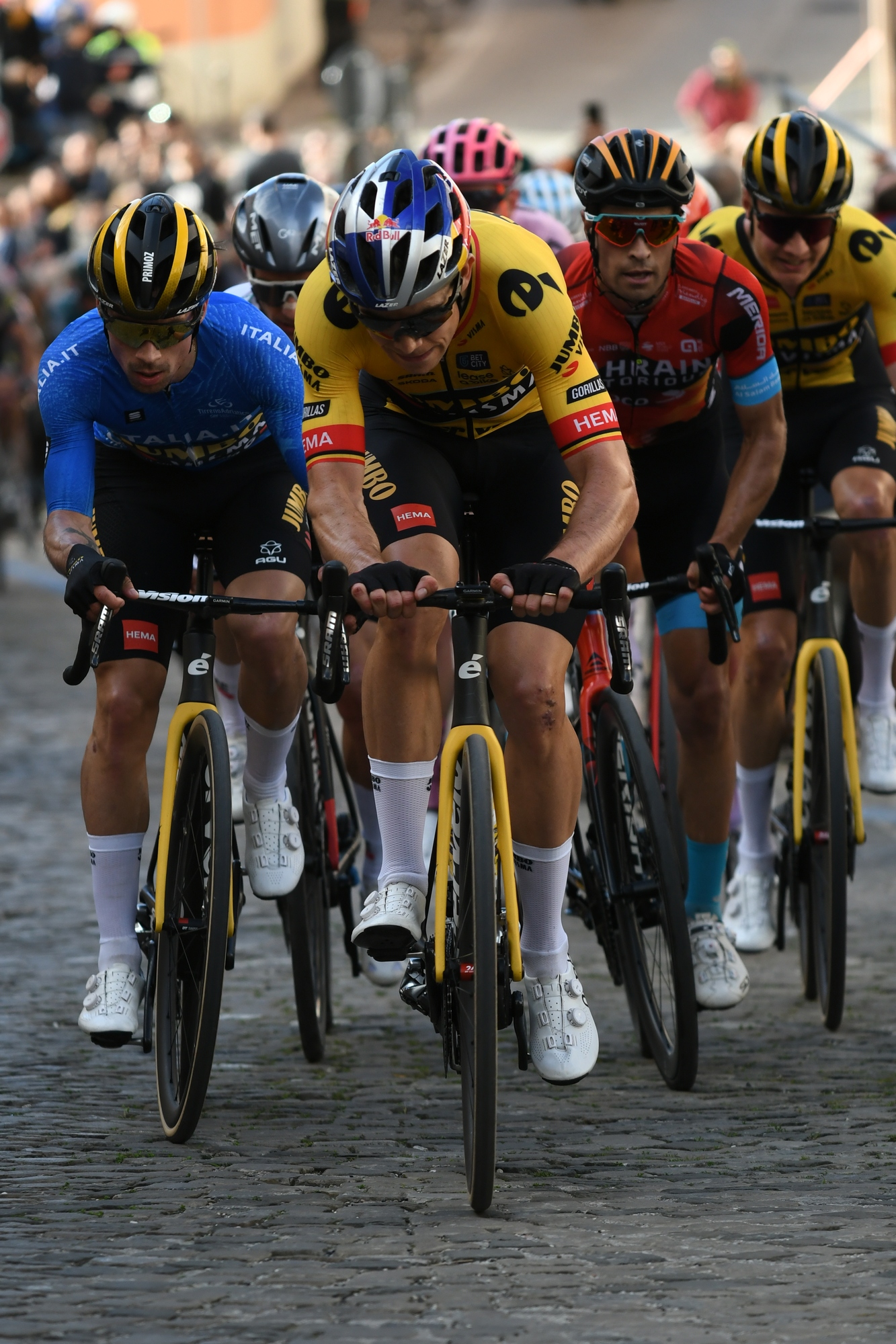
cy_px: 672
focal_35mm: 278
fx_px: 10361
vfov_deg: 7.4
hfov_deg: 5.0
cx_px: 448
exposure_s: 1/1250
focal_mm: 185
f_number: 4
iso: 500
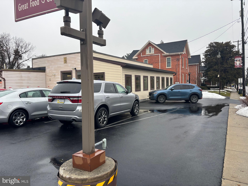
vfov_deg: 53.1
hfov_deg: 67.3
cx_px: 124
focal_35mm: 26
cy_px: 93
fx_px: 186
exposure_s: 1/123
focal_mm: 5.96
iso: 32
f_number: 1.6
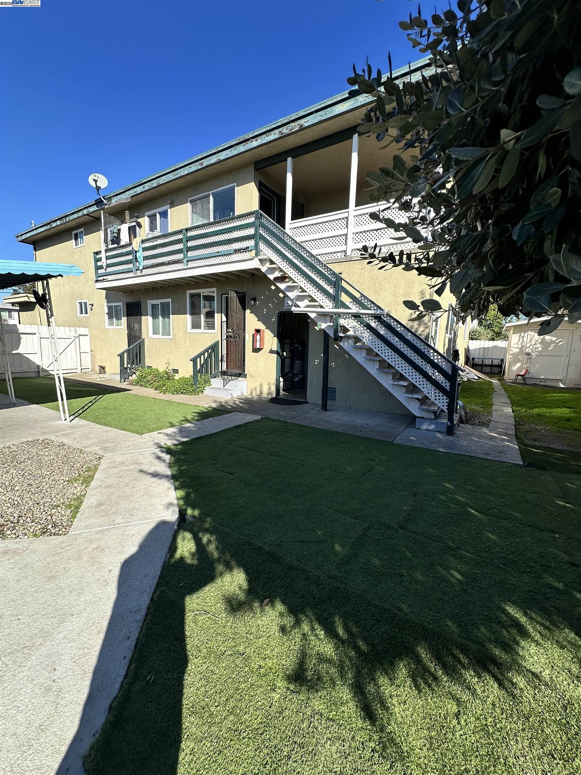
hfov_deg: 85.7
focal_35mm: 14
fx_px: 313
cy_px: 388
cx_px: 290
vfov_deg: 102.1
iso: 50
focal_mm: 2.22
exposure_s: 1/1221
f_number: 2.2
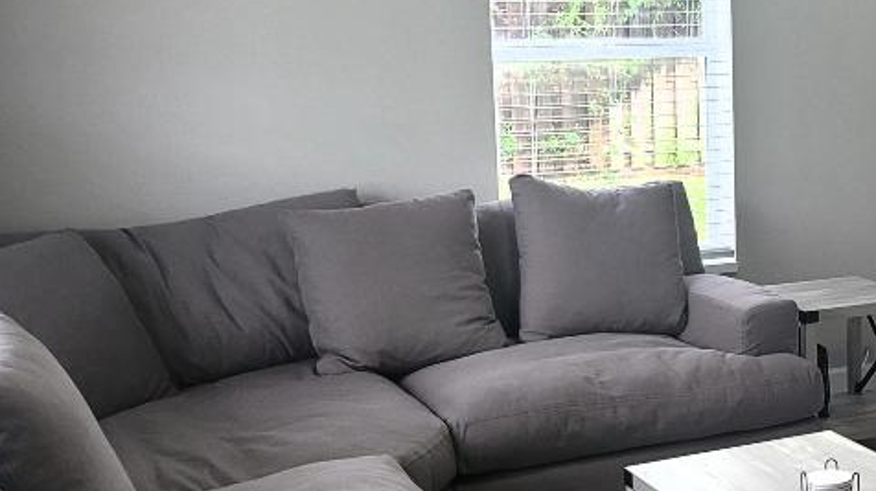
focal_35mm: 61
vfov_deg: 19.7
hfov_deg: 32.0
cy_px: 211
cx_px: 852
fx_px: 1416
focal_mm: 5.4
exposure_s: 1/59.2
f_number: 1.8
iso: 160
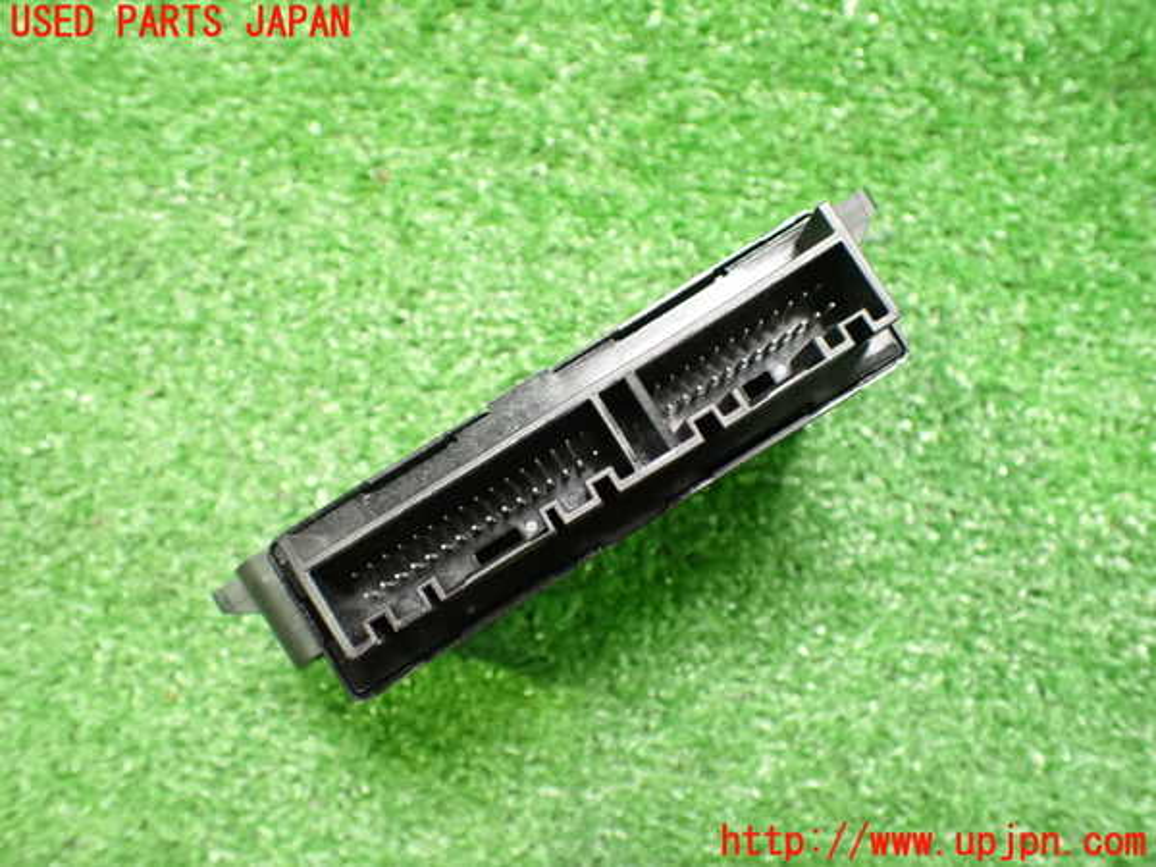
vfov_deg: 46.8
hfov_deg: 60.0
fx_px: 1002
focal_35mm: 30
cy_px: 434
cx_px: 578
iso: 1250
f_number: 2.3
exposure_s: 1/30
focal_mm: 5.4
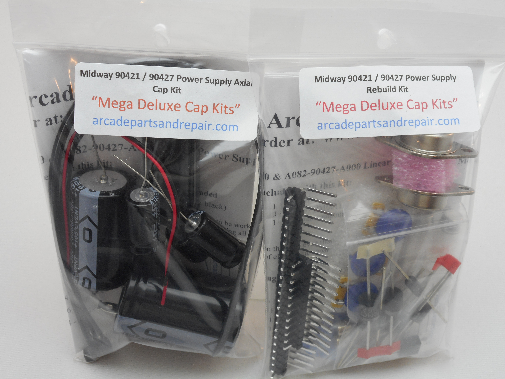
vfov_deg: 32.9
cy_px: 190
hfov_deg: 42.9
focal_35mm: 44
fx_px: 642
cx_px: 252
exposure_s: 1/30
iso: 140
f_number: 4.7
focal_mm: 7.9
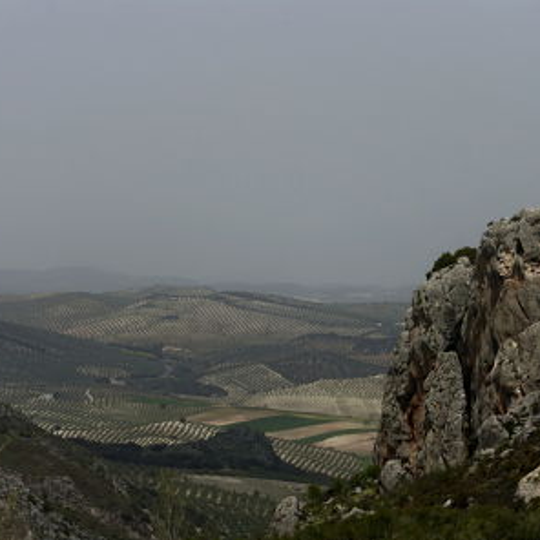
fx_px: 2294
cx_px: 308
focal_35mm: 130
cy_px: 272
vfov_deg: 13.4
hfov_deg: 13.4
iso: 100
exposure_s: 1/1000
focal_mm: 19.4
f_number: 5.3
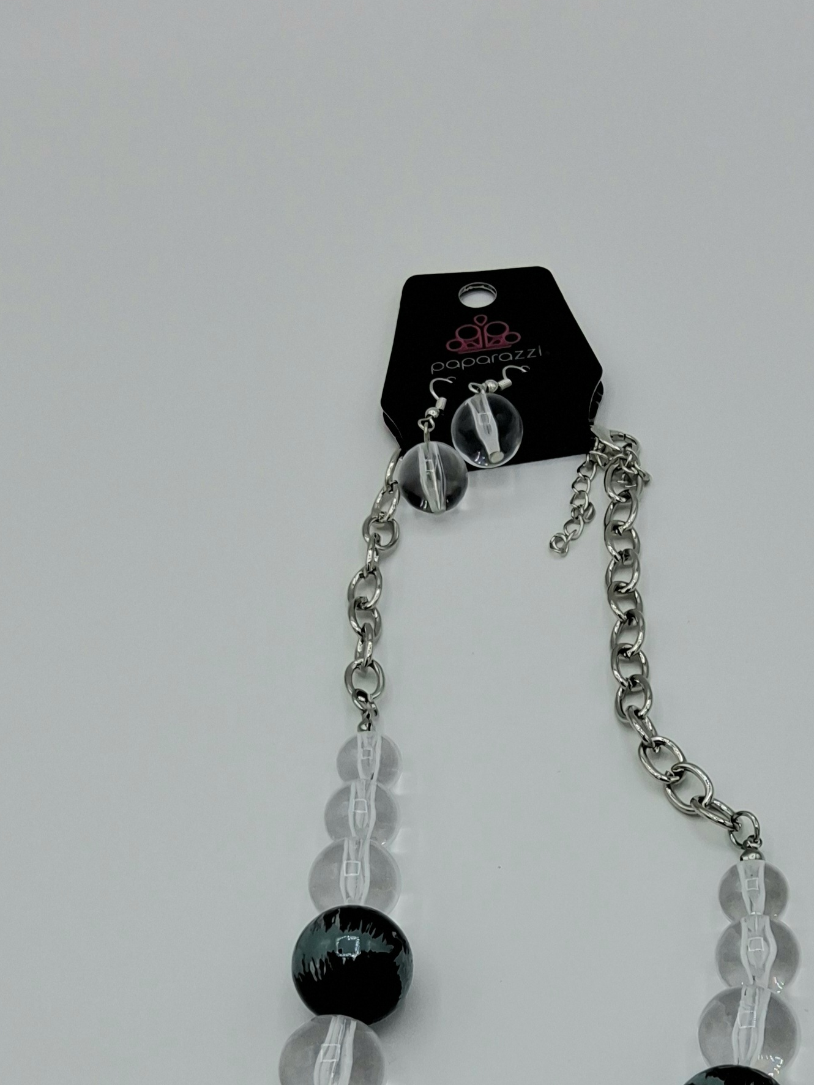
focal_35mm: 43
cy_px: 912
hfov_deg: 33.2
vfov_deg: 41.4
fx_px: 1348
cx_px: 557
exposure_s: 1/476
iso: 50
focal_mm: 3.08
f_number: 2
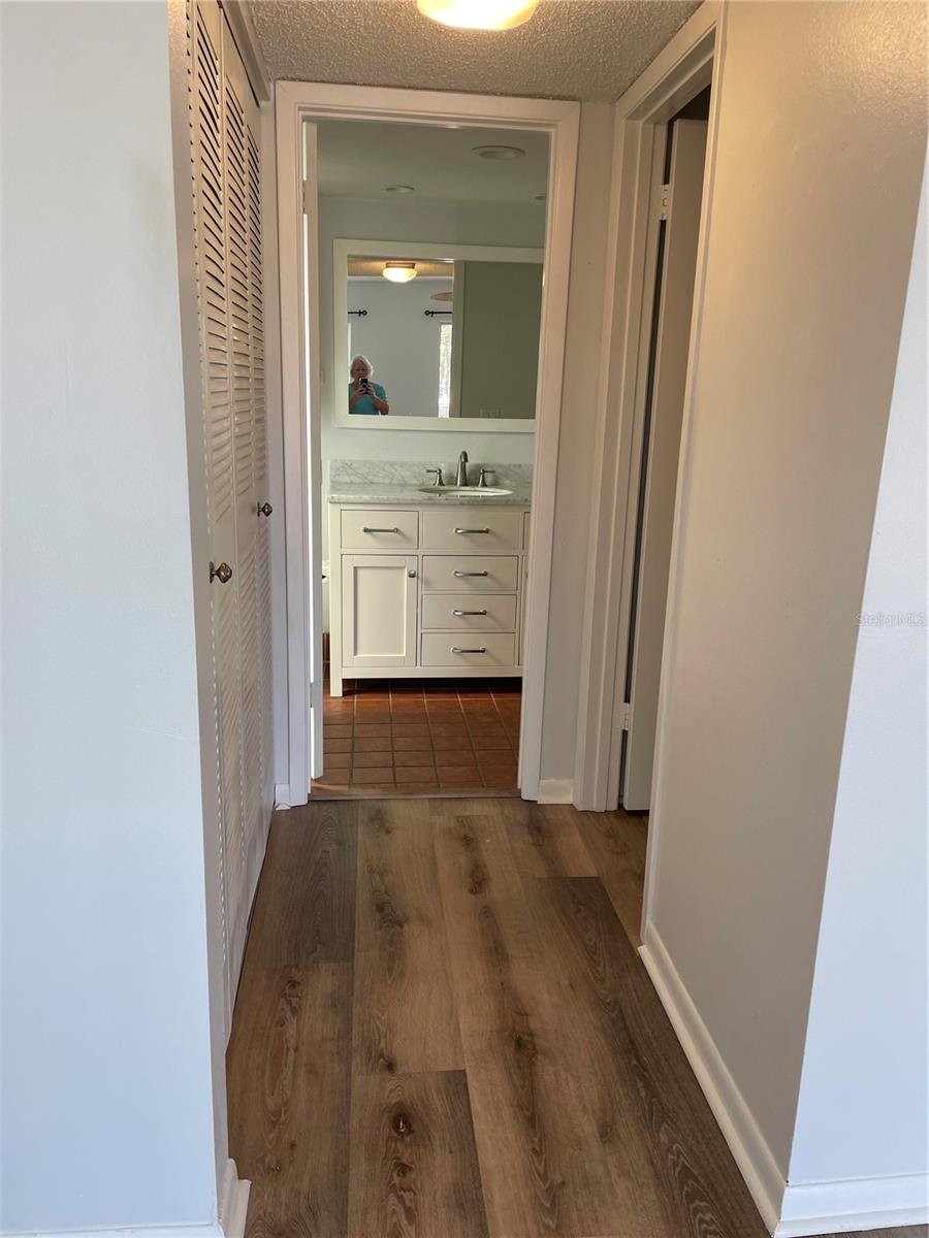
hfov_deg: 53.1
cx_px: 464
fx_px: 930
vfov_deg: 67.3
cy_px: 619
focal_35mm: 26
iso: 64
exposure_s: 1/120
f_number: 1.6
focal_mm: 4.2
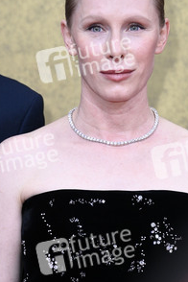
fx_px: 1543
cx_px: 113
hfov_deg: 7.0
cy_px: 108
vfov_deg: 10.4
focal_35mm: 197
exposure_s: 1/250
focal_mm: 145
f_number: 5.6
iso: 1000
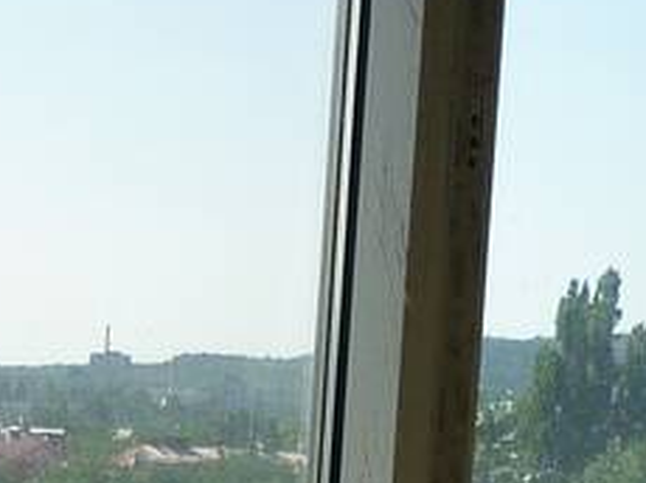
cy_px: 994
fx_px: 3430
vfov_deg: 7.7
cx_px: 0
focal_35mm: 184
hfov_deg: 10.7
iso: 80
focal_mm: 5.5
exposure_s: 1/640
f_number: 2.8
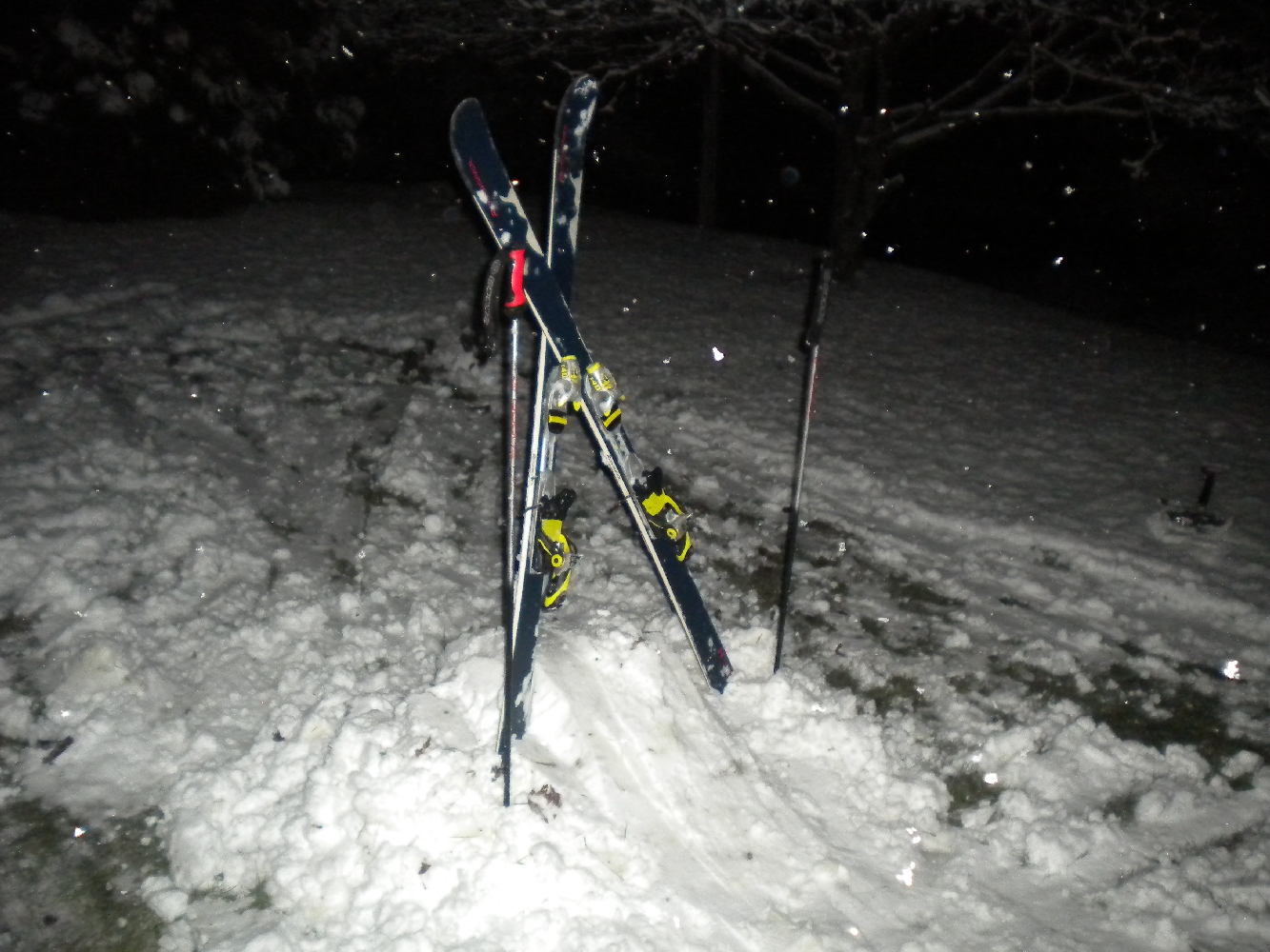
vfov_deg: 40.7
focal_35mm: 35
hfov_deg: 52.6
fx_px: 1284
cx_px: 635
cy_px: 476
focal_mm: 6.3
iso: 400
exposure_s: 1/30
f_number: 3.1
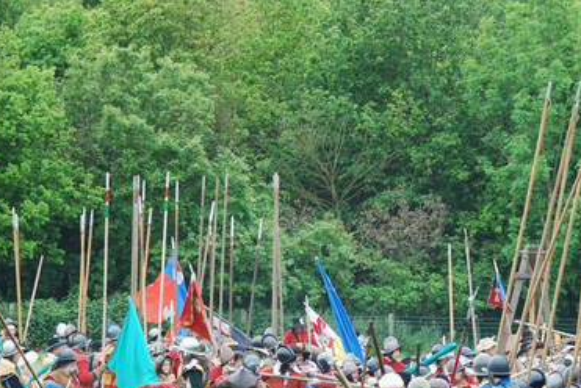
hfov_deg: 3.7
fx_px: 8914
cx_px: 528
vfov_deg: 2.5
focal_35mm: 552
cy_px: 365
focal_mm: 195
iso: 560
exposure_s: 1/500
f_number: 5.3
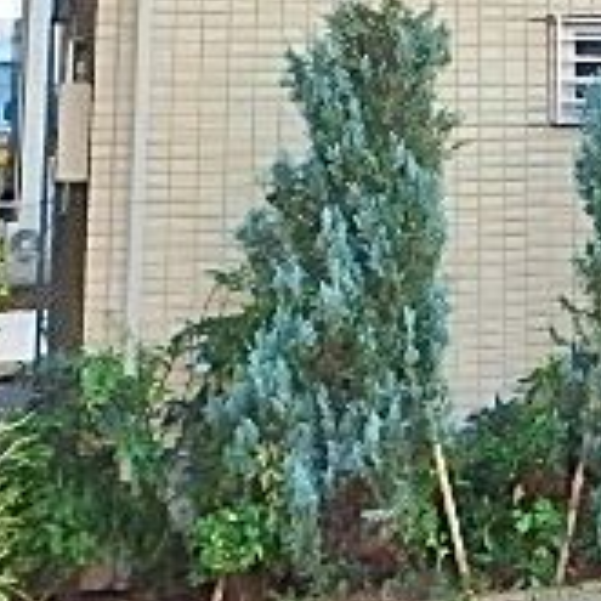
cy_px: -66
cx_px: 652
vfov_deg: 22.6
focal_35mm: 72
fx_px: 1414
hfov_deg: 22.7
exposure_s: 1/100
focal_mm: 3.7
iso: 125
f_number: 3.5
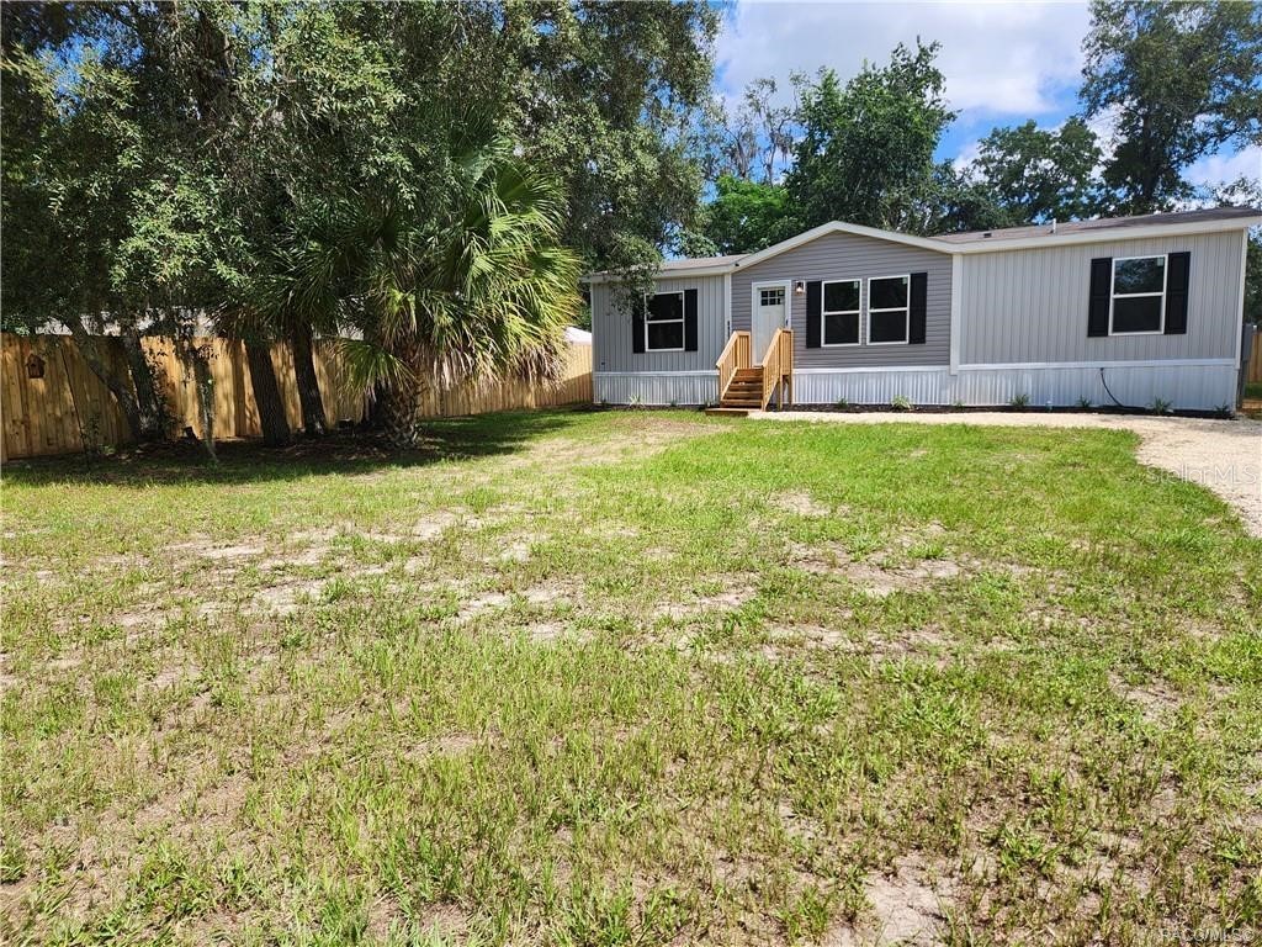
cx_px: 631
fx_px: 839
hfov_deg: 73.9
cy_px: 474
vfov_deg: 58.9
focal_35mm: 23
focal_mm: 5.4
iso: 20
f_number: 1.8
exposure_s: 1/1019
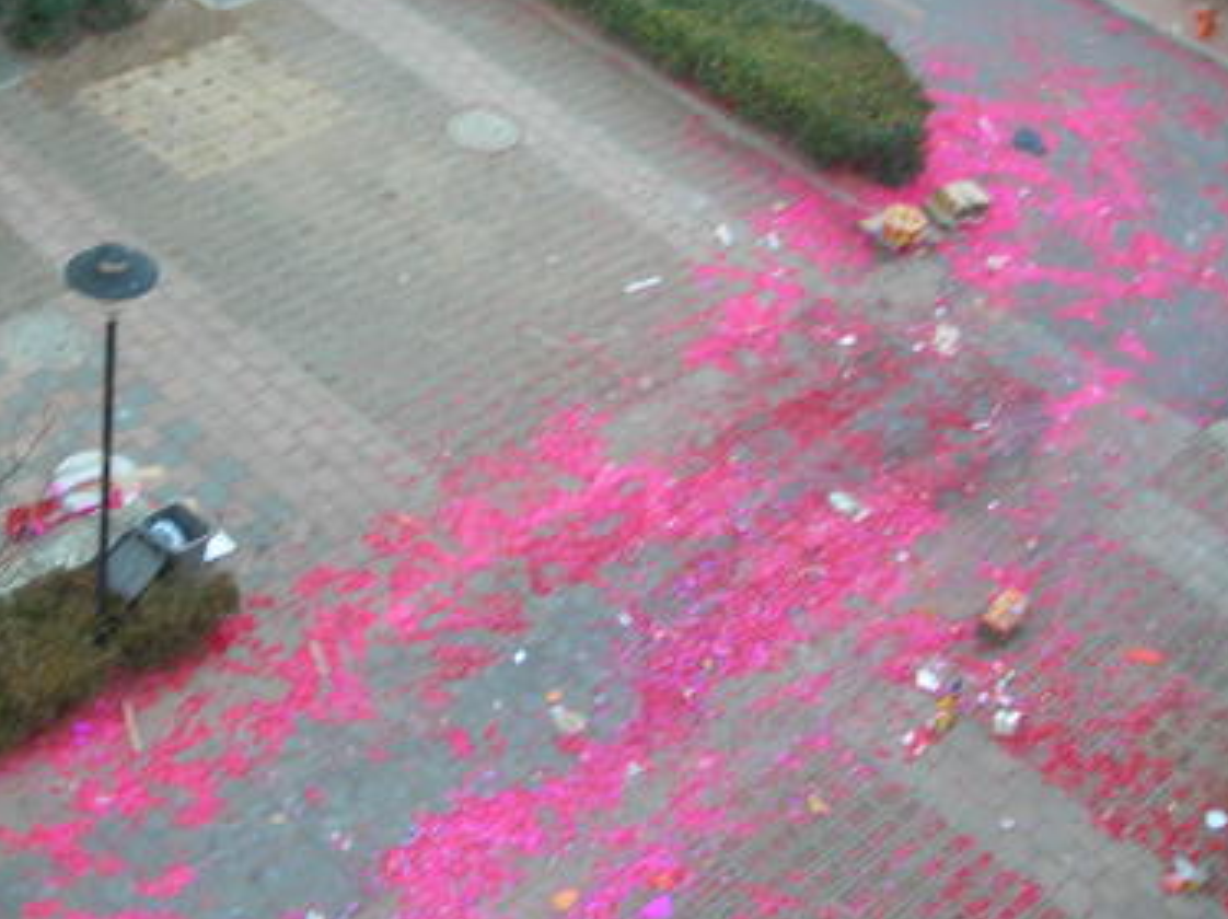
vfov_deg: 24.0
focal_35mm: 61
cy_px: 407
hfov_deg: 31.4
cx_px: 397
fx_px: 2163
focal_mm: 6.3
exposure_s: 1/30
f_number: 3.2
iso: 62
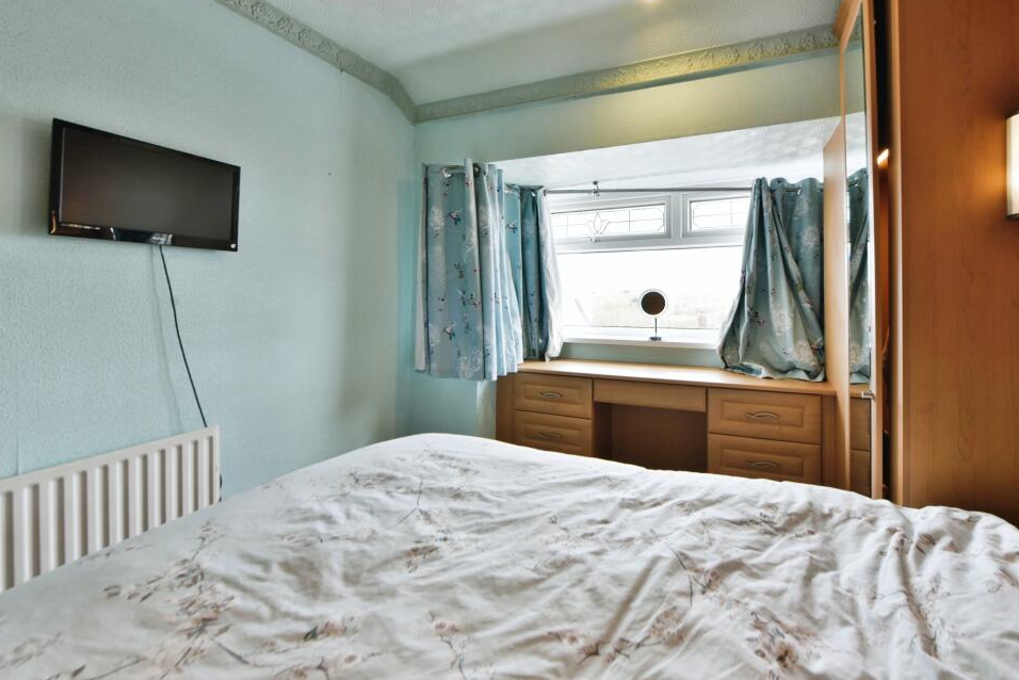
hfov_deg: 100.3
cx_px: 533
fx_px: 425
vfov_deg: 77.3
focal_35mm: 15
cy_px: 319
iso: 800
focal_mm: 14
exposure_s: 1/60
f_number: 9
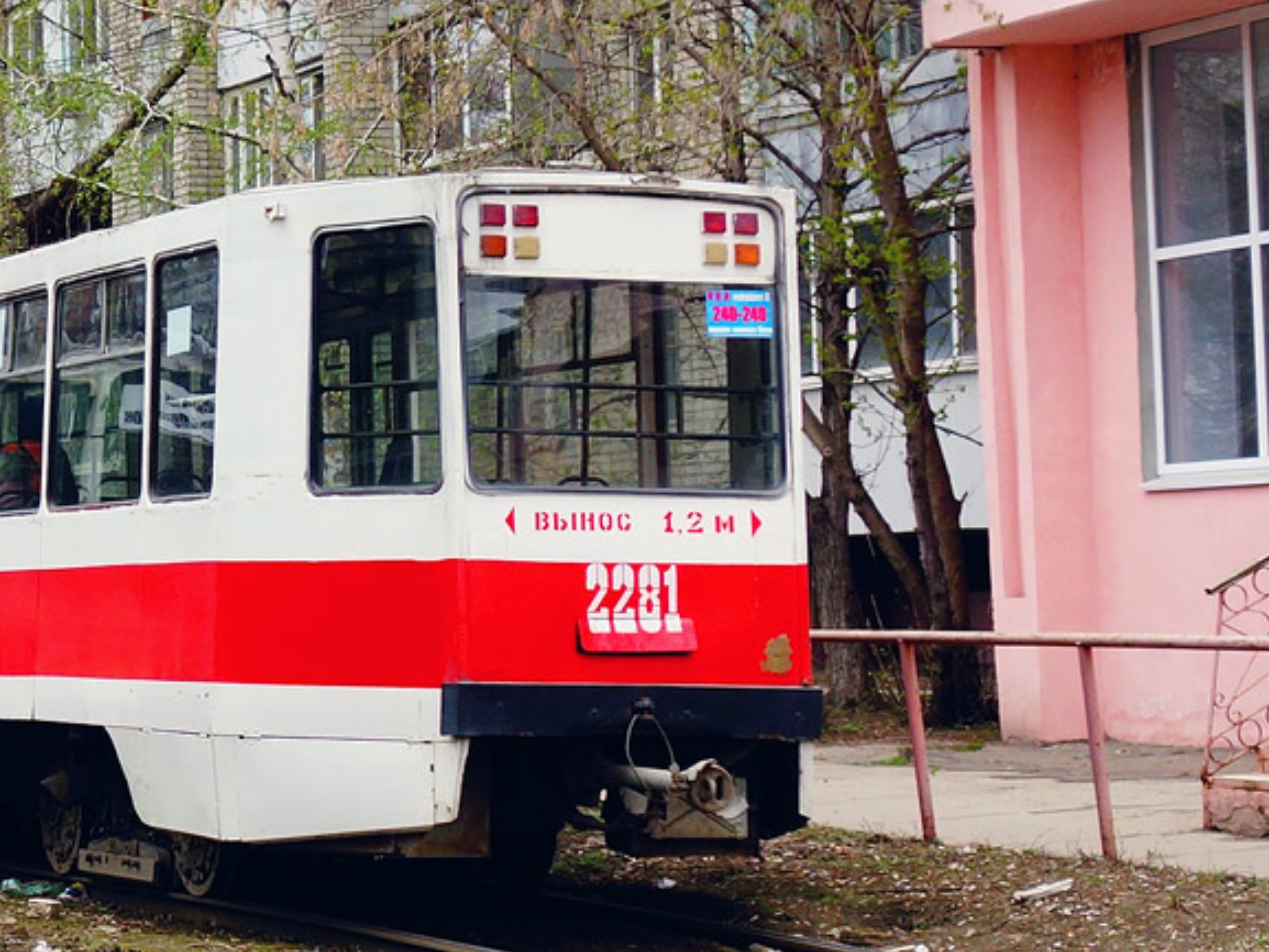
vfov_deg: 17.5
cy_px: 299
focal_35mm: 84
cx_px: -24
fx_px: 3080
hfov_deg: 22.3
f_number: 3.2
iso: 160
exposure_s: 1/500
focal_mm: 15.45
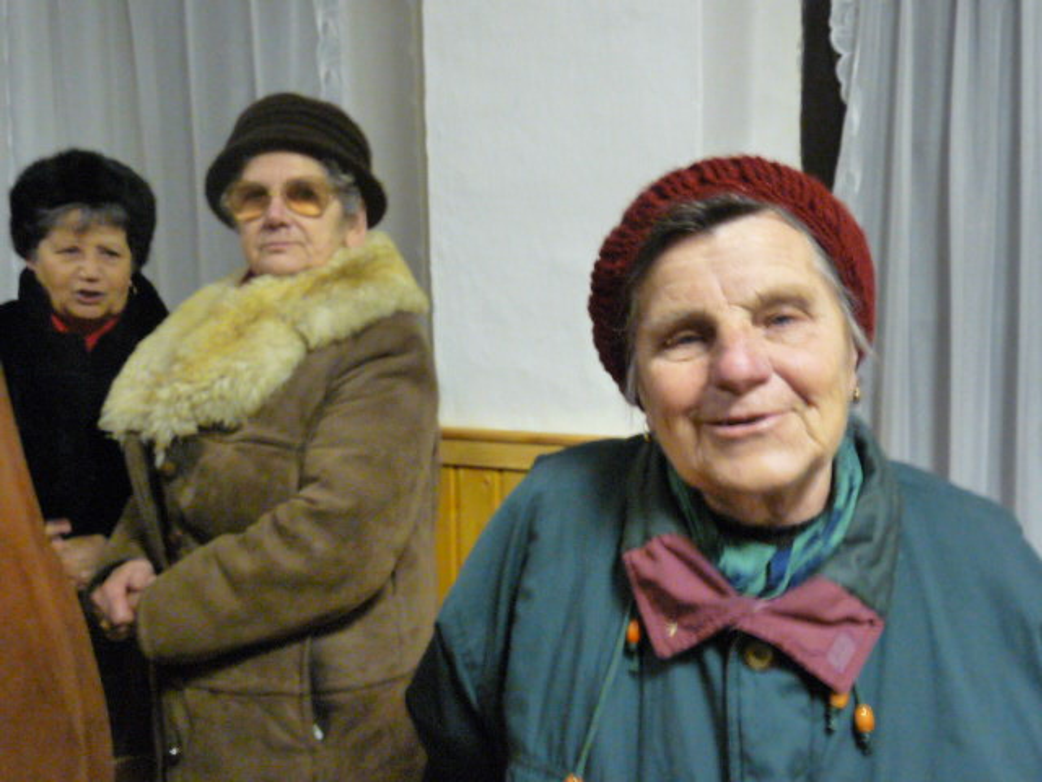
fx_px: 1054
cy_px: 391
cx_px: 521
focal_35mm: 35
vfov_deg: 40.7
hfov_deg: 52.6
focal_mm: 4.8
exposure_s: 1/13
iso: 800
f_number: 2.8
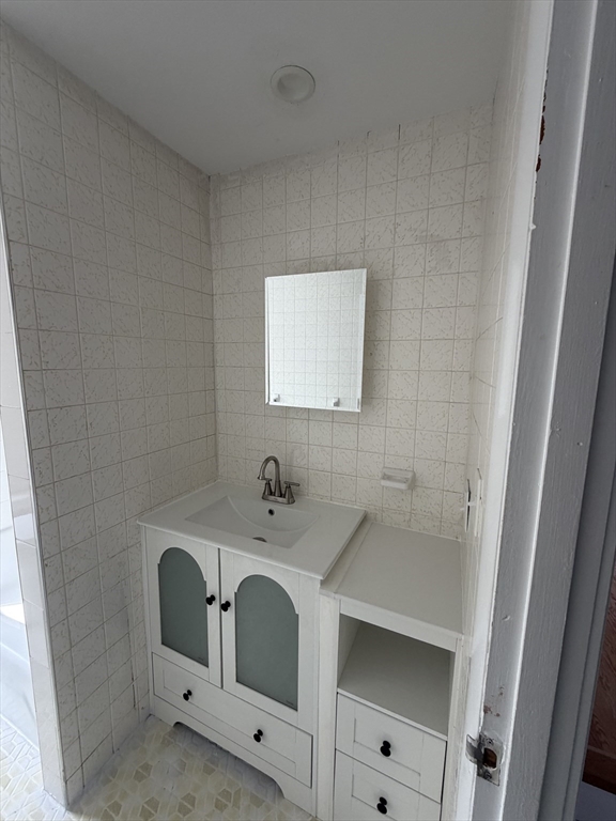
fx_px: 332
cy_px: 410
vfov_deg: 102.1
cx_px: 308
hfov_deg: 85.7
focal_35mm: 14
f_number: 2.2
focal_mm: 2.22
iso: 100
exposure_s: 1/121
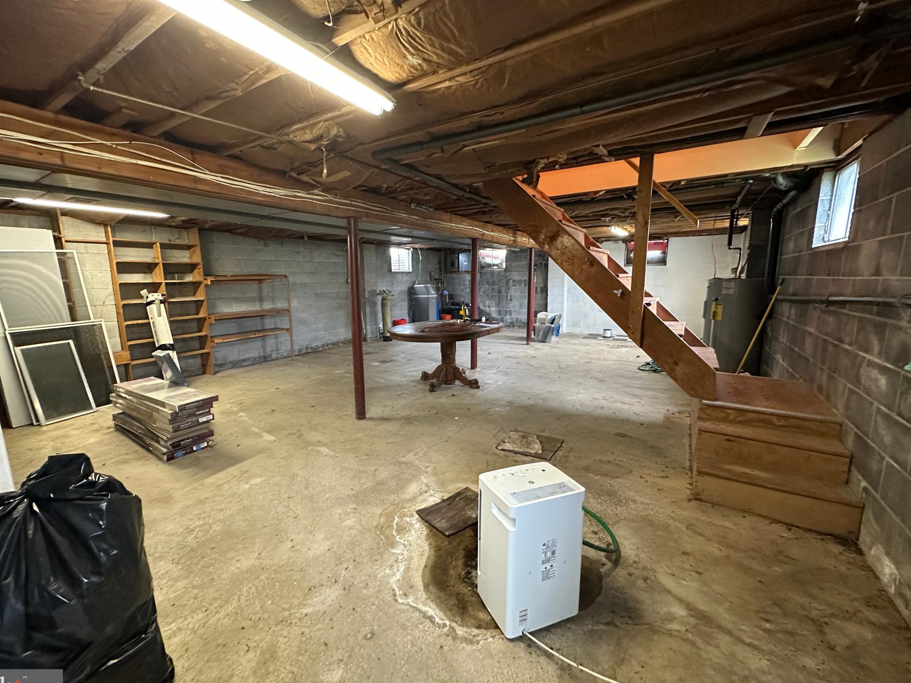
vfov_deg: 81.8
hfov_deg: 98.1
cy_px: 342
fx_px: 395
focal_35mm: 15
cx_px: 432
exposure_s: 1/60
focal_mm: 2.22
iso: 800
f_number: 2.2
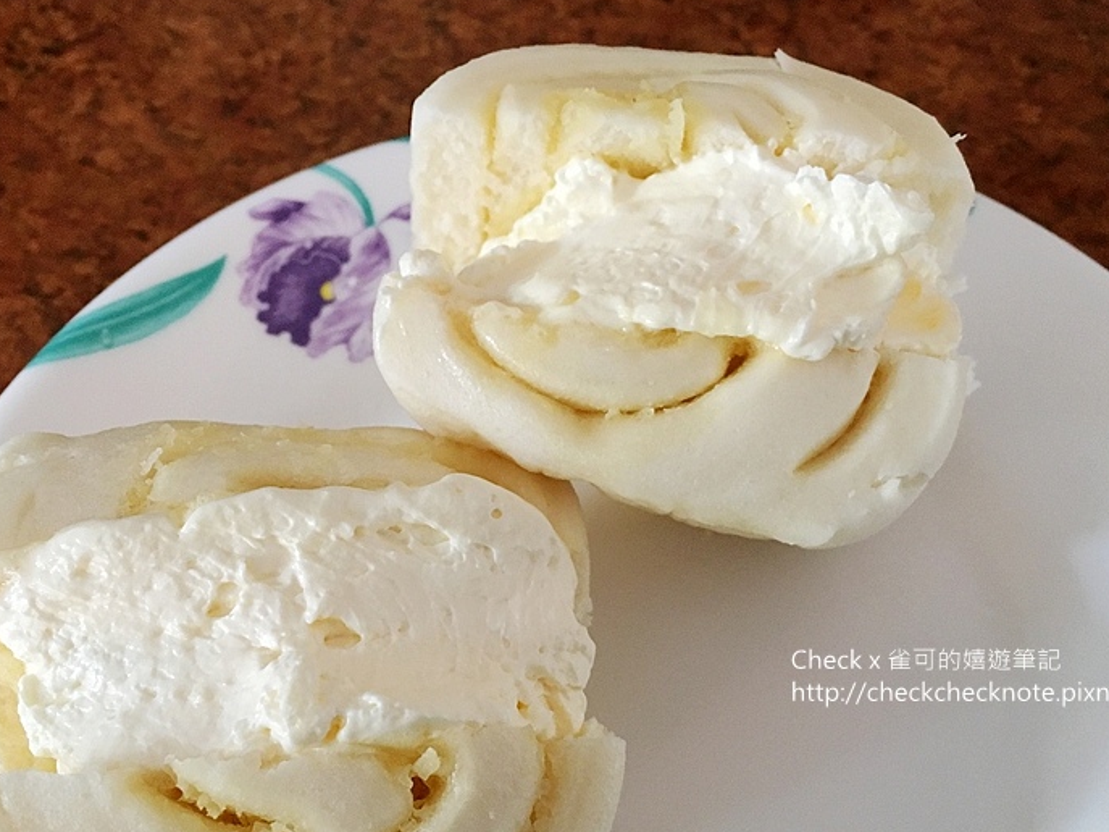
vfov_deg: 37.6
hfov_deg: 49.0
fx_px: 1217
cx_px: 567
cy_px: 498
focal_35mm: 38
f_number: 2.2
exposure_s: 1/17
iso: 200
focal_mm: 4.15
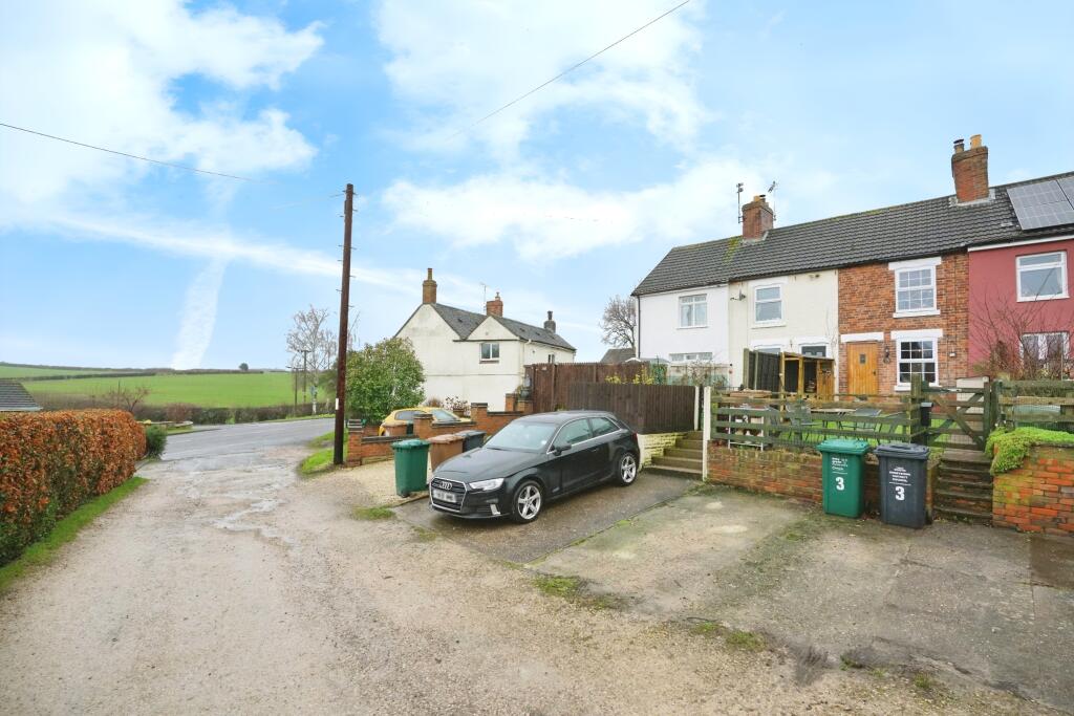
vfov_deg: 73.8
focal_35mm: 16
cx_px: 537
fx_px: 477
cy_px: 358
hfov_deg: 96.7
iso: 2000
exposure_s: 1/1600
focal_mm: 16
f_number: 6.3
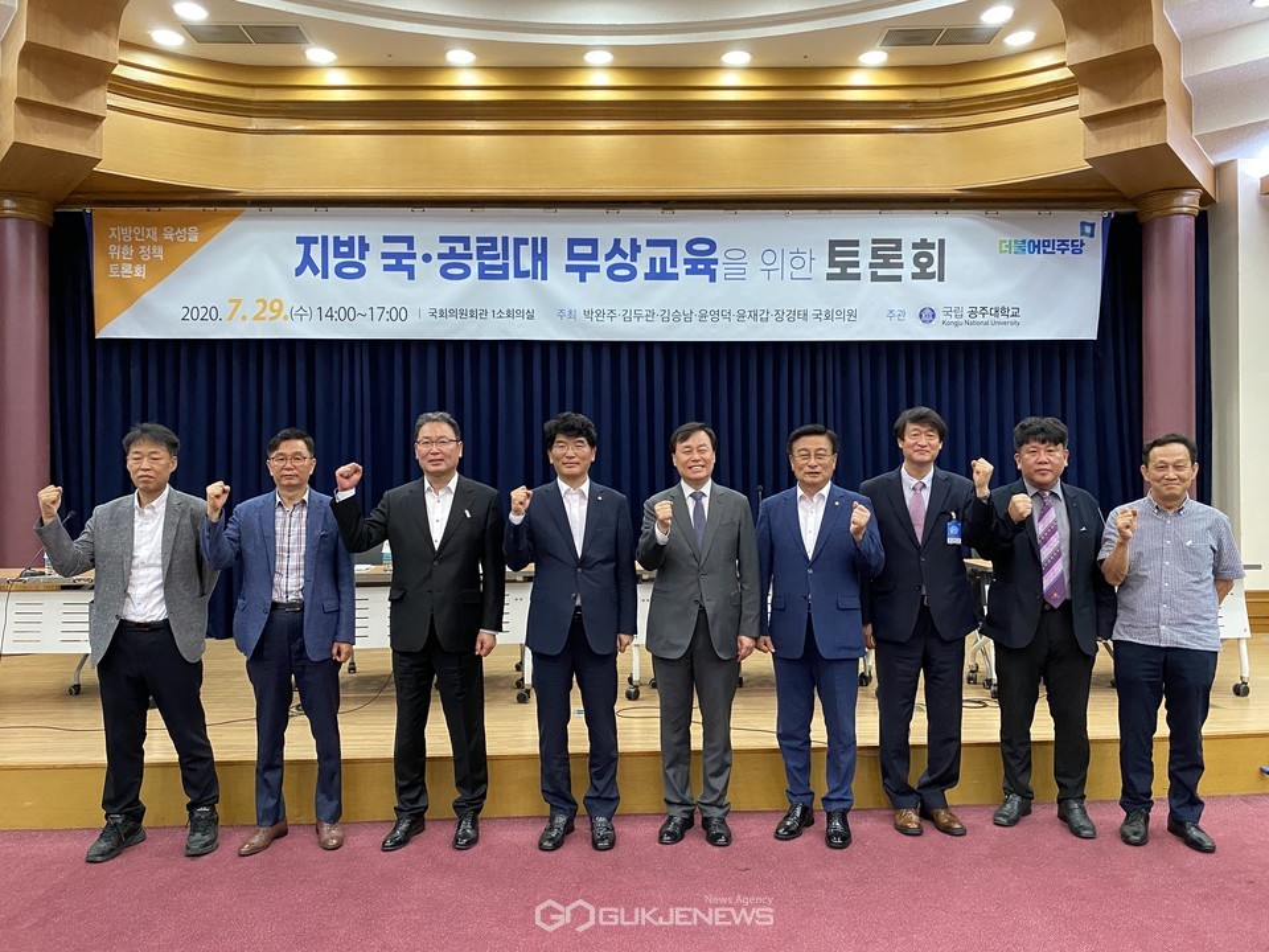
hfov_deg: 67.3
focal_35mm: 26
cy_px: 476
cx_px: 634
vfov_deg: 53.1
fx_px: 953
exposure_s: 1/60
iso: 400
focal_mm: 4.25
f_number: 1.8
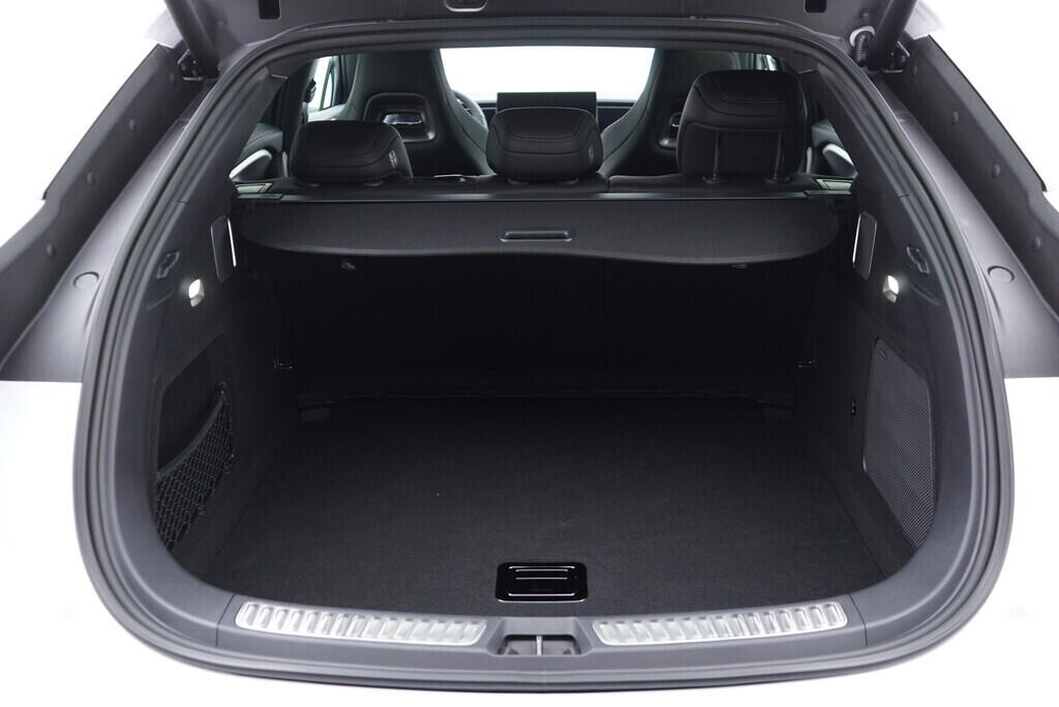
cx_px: 530
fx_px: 1059
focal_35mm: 36
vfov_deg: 36.9
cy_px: 354
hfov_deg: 53.1
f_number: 2.8
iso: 400
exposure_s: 1/40
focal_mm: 24
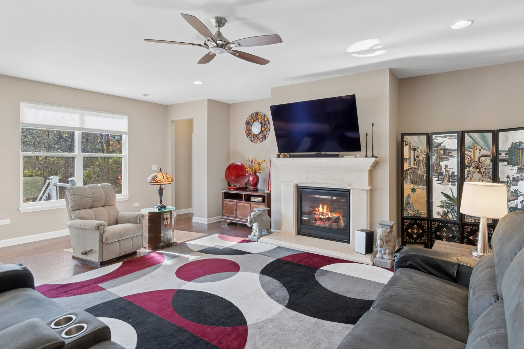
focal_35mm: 18
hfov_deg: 90.0
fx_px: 262
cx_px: 262
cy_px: 174
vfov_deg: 67.4
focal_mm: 12
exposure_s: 1/15
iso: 250
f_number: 8
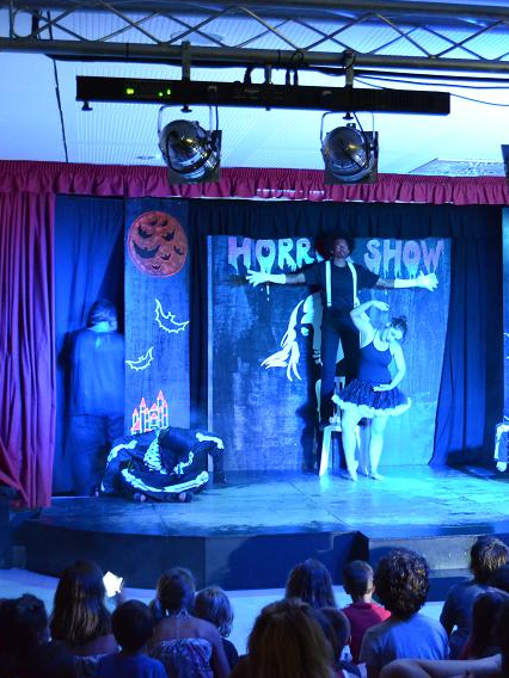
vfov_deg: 33.8
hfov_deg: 25.5
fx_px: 1118
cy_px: 340
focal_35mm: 57
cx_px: 352
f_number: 4.2
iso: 3200
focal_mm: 26
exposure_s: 1/2
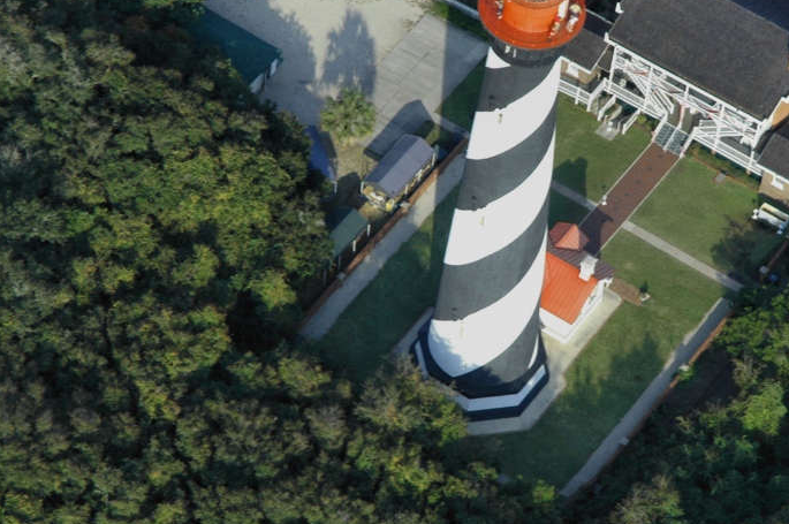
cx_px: 523
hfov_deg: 11.2
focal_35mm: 184
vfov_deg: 7.4
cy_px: 268
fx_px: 4028
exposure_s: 1/160
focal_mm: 70
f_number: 6.3
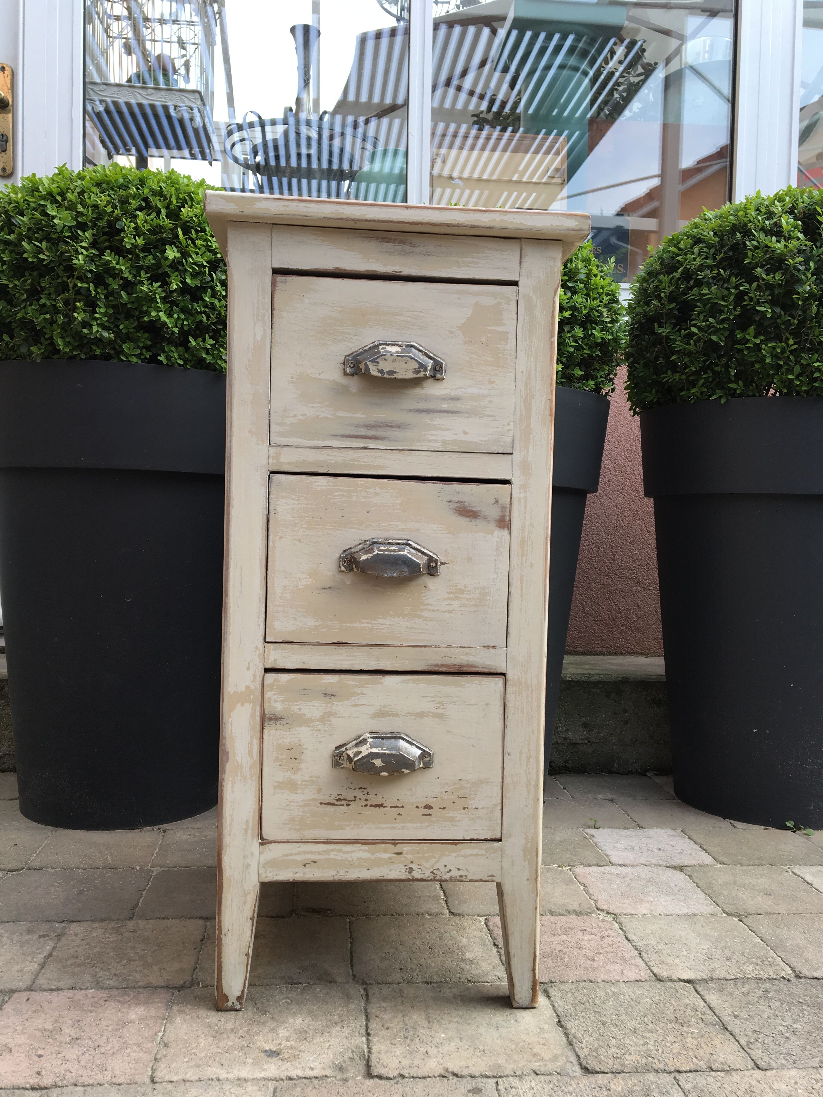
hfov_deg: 48.2
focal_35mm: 29
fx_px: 919
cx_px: 412
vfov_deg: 61.7
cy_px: 548
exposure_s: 1/103
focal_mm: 4.15
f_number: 2.2
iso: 25
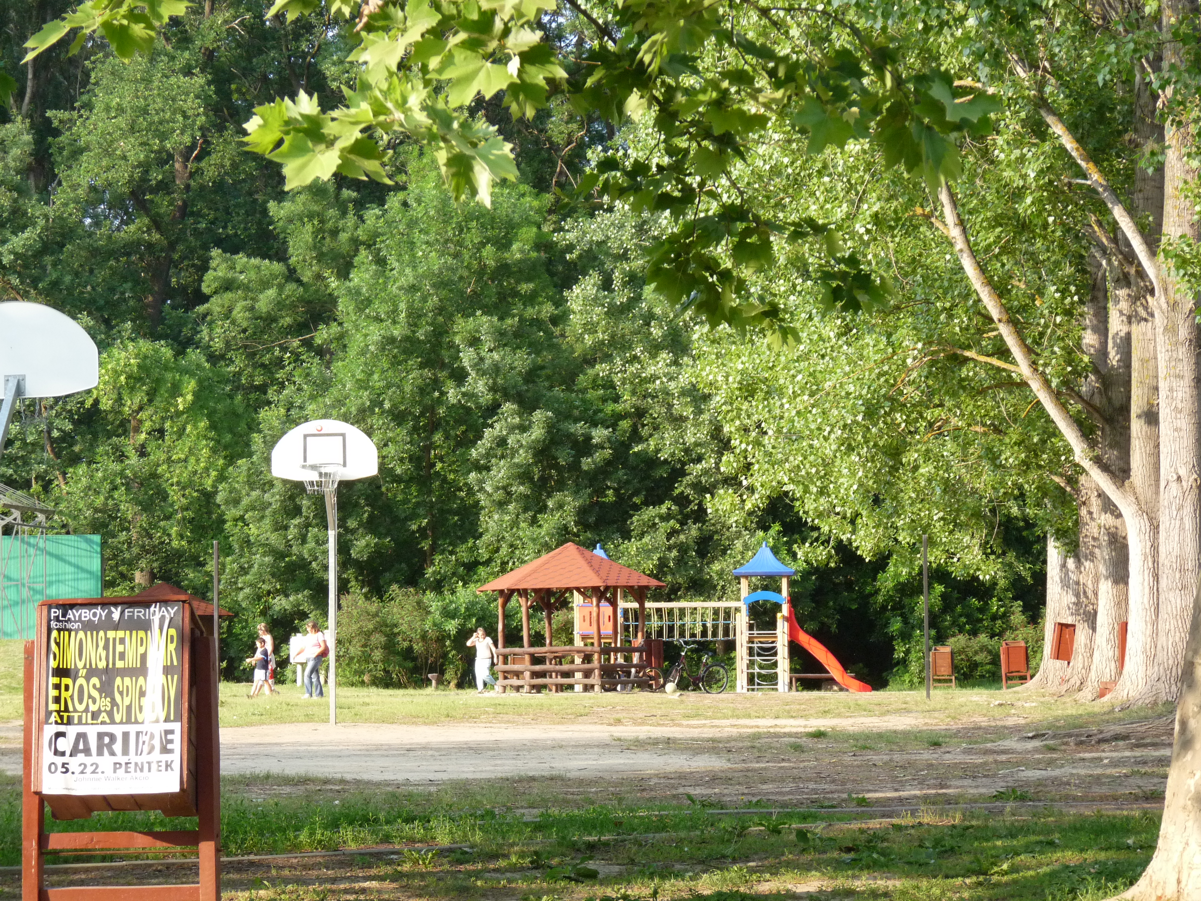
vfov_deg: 13.6
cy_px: 450
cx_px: 600
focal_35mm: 109
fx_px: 3782
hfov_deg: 18.0
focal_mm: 19.4
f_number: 4
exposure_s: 1/320
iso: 250
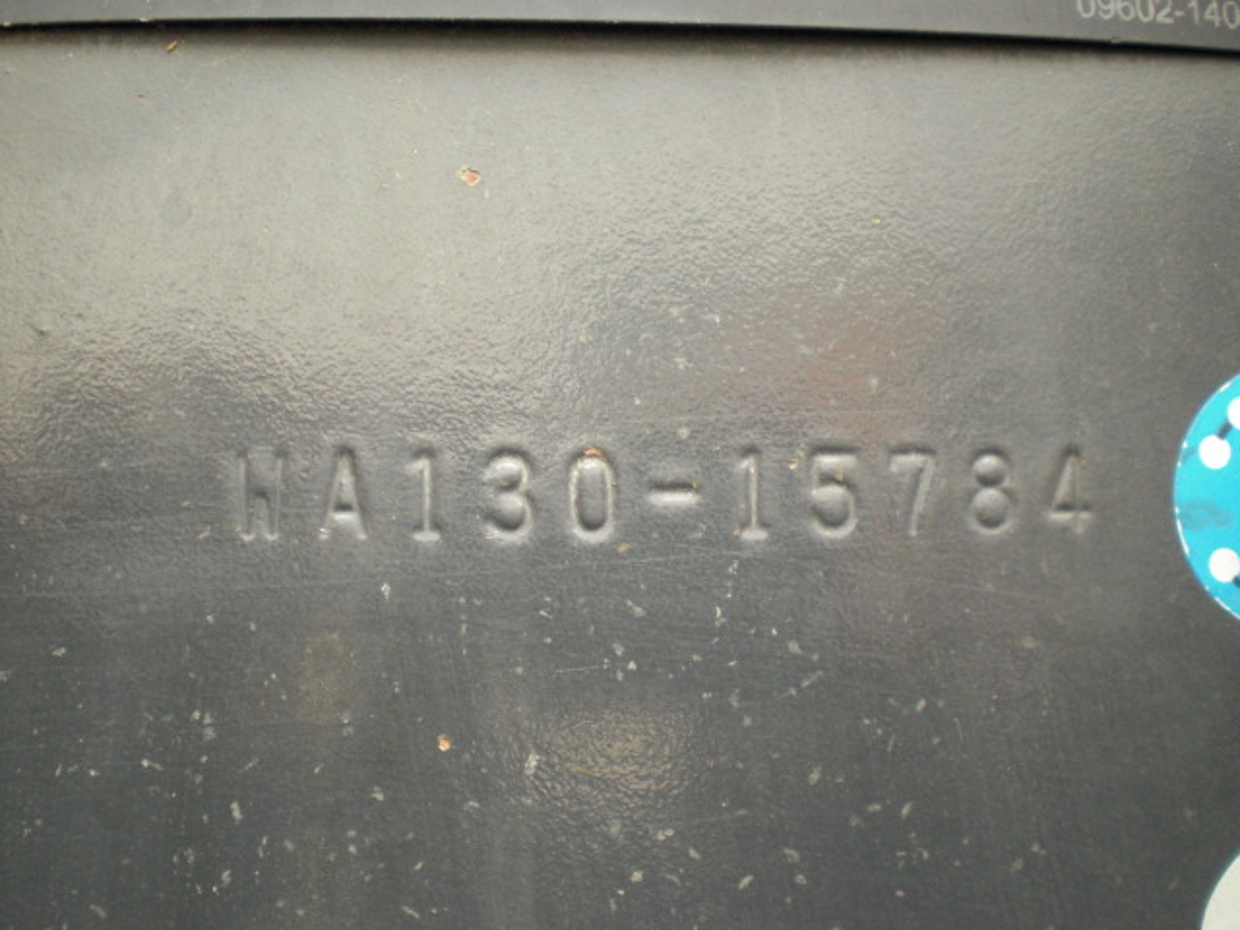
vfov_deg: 37.7
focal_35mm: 38
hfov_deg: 49.0
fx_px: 1361
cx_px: 620
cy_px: 465
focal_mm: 6.3
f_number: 3.1
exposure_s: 1/50
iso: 200
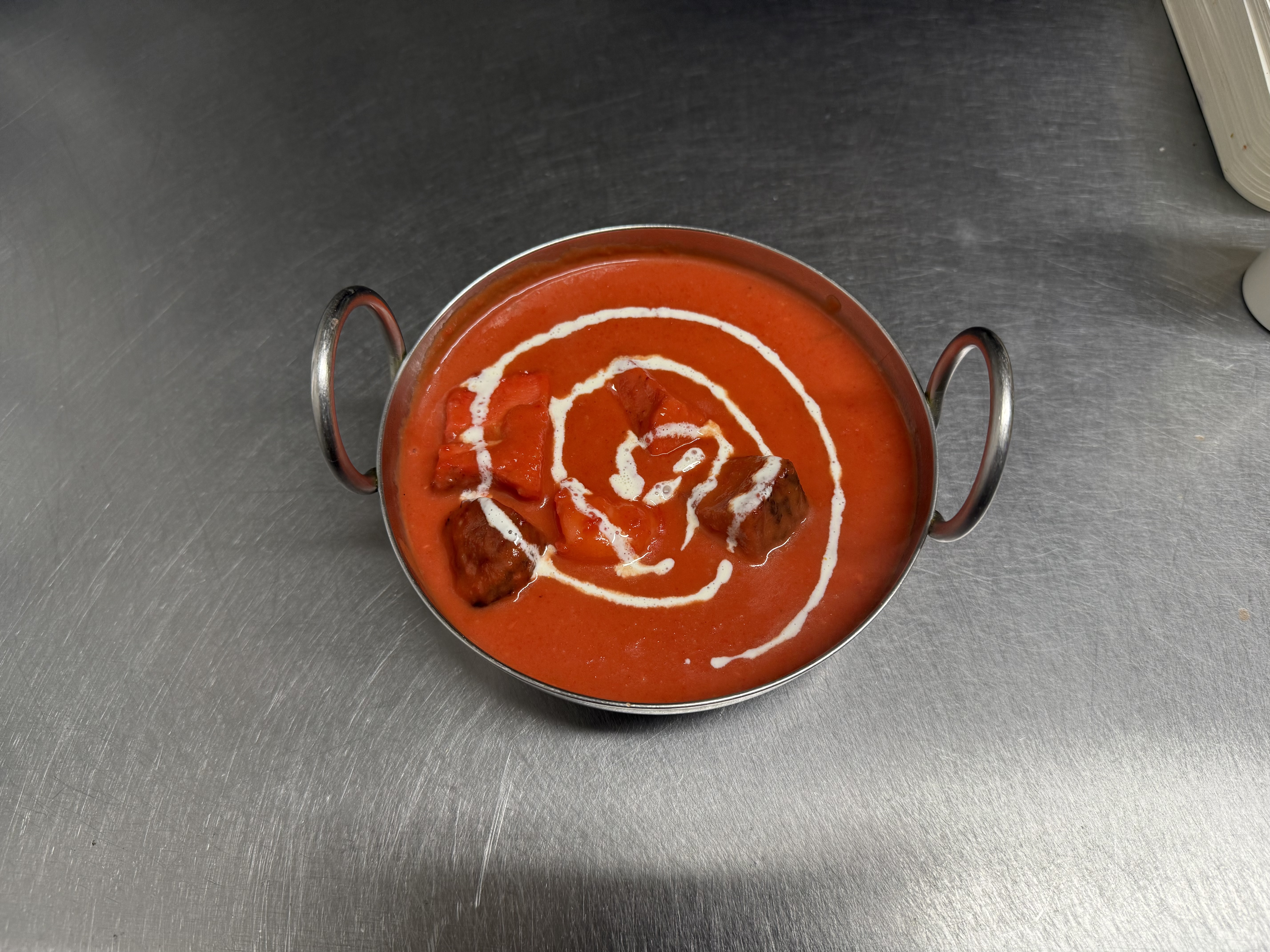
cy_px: 476
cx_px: 635
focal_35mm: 24
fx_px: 881
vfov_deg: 56.8
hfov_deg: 71.6
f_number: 1.78
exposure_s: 1/100
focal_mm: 6.76
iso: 125
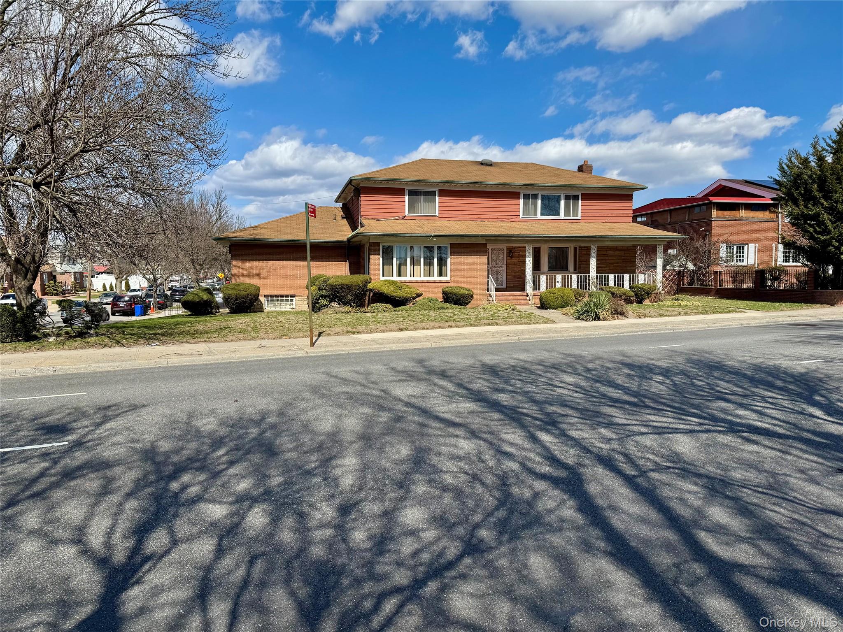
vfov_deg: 56.8
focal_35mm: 24
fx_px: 584
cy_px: 316
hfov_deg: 71.6
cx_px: 422
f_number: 1.78
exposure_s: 1/4608
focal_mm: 6.76
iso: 80
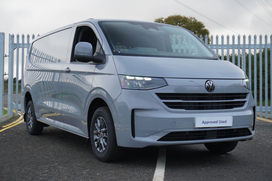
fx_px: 419
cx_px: 136
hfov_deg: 36.0
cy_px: 90
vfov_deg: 24.4
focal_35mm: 56
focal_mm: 37
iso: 1600
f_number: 5.6
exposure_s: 1/200
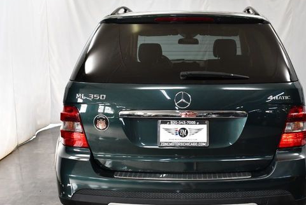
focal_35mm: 48
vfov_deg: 28.2
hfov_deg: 40.7
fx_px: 409
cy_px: 117
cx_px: 193
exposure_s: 1/250
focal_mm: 18
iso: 800
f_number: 3.5
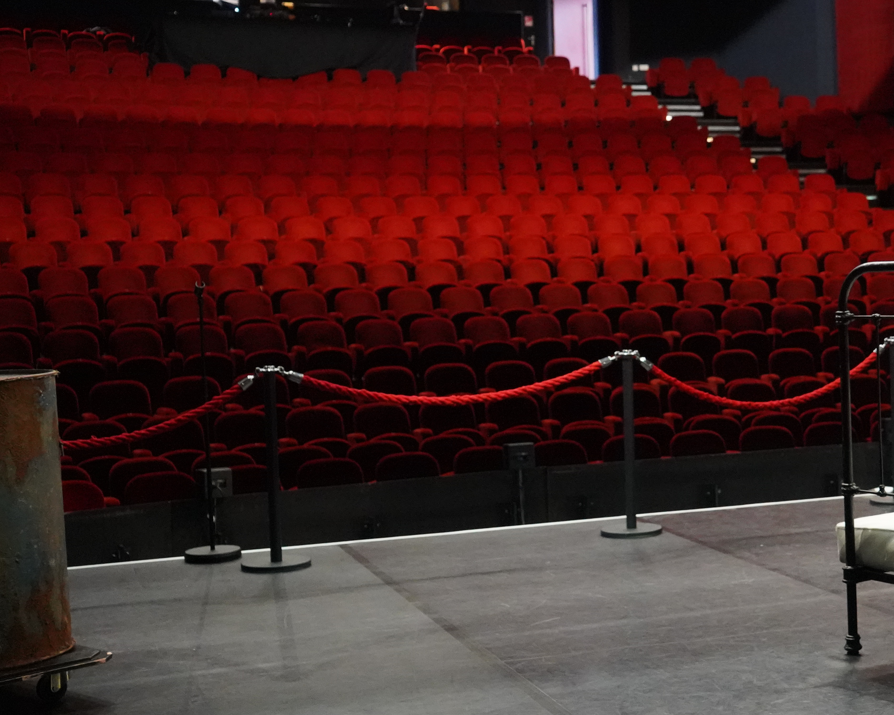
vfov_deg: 26.2
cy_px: 361
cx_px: 765
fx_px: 1535
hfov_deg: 31.3
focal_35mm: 58
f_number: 4
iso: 12800
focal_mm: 35
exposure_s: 1/60
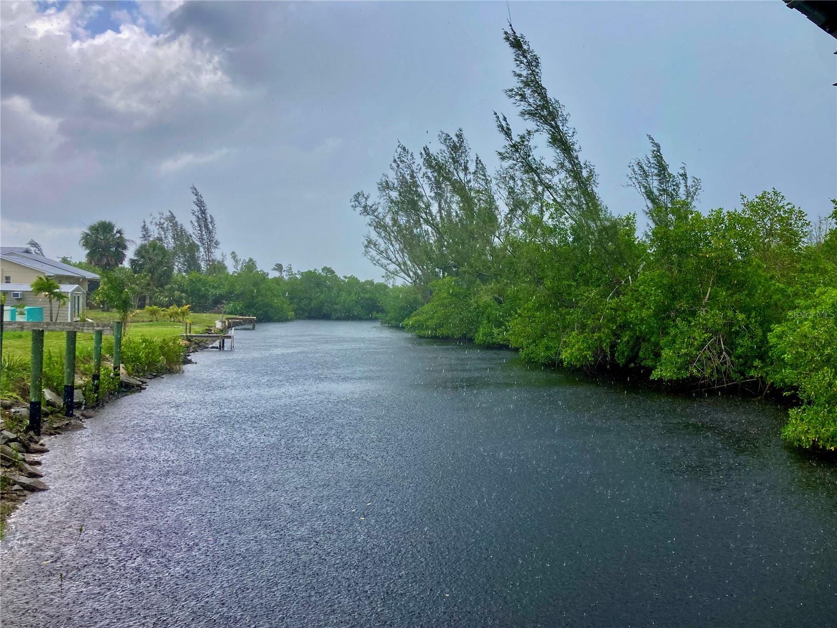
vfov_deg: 49.7
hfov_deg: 63.4
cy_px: 314
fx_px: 677
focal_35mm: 28
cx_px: 418
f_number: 1.8
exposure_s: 1/762
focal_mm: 3.99
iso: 20
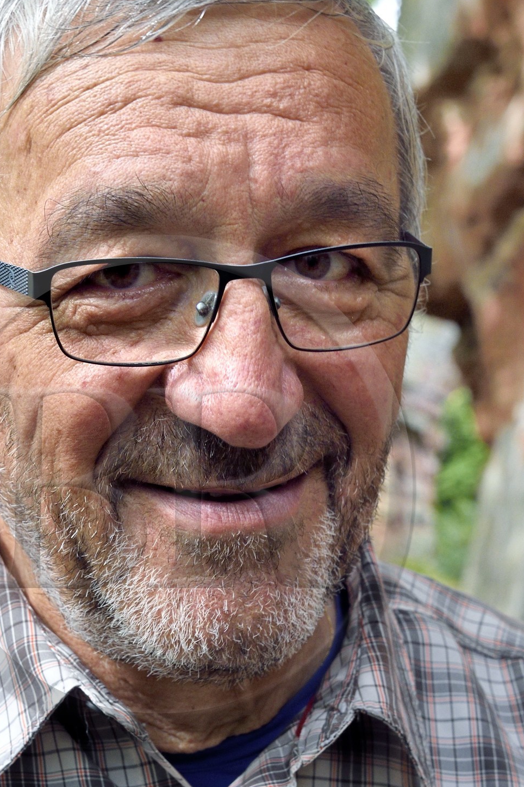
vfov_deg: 24.4
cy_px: 489
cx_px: 160
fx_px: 1814
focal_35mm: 83
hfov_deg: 16.4
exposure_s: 1/125
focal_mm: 50
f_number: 10
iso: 800
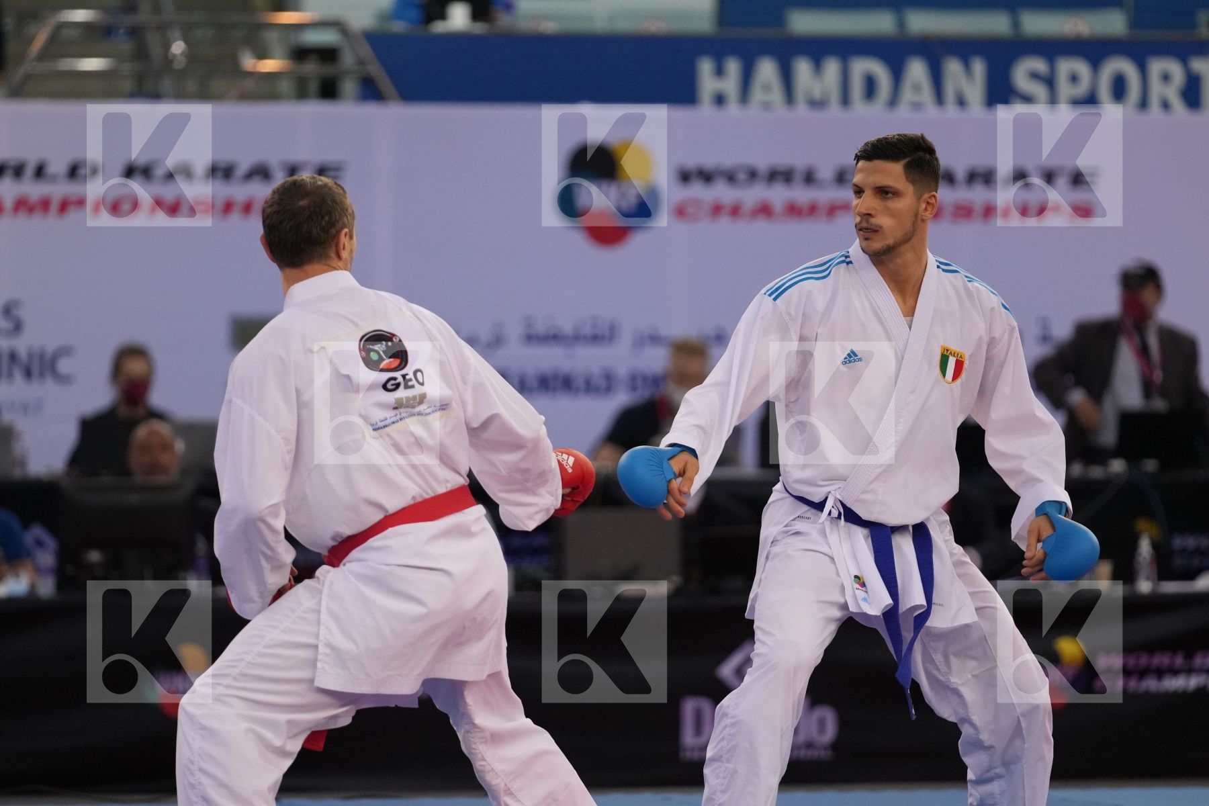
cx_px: 604
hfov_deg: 6.9
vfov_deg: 4.6
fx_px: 10074
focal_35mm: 300
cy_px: 403
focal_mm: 200
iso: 2000
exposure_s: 1/1000
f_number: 2.8
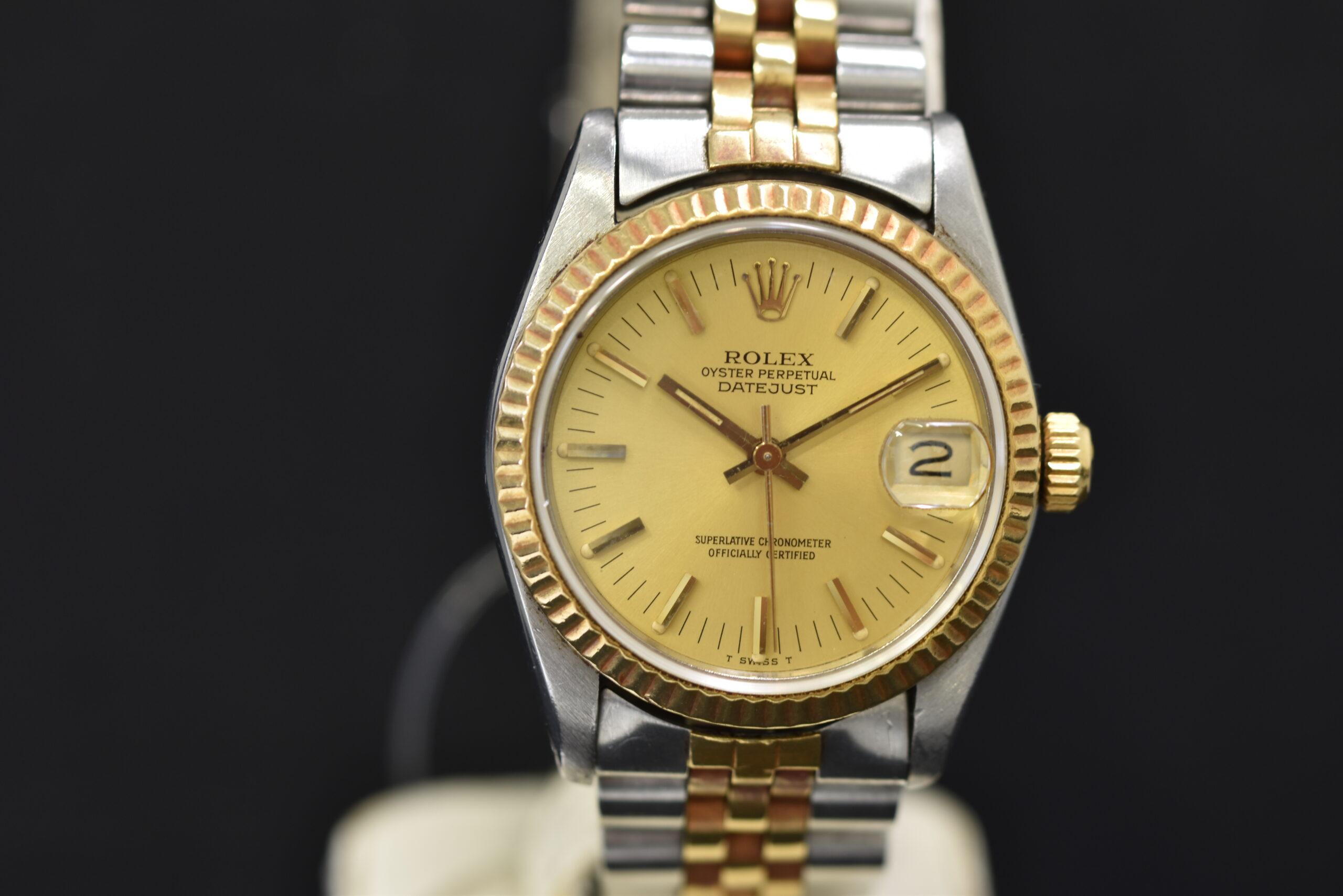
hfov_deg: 15.2
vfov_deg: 10.2
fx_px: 5036
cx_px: 672
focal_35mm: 135
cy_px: 448
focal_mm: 90
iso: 100
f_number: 5
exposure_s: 1/10
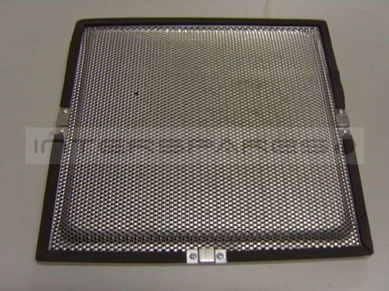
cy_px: 146
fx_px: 393
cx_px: 194
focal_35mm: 35
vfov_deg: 40.7
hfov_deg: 52.6
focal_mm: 7.4
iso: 166
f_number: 2.8
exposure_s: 1/30
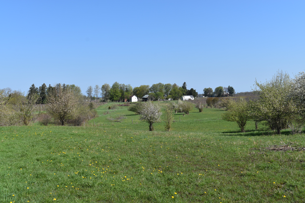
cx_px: 152
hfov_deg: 49.5
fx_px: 330
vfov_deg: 34.2
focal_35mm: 39
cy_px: 102
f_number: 10
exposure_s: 1/400
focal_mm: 26
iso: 200
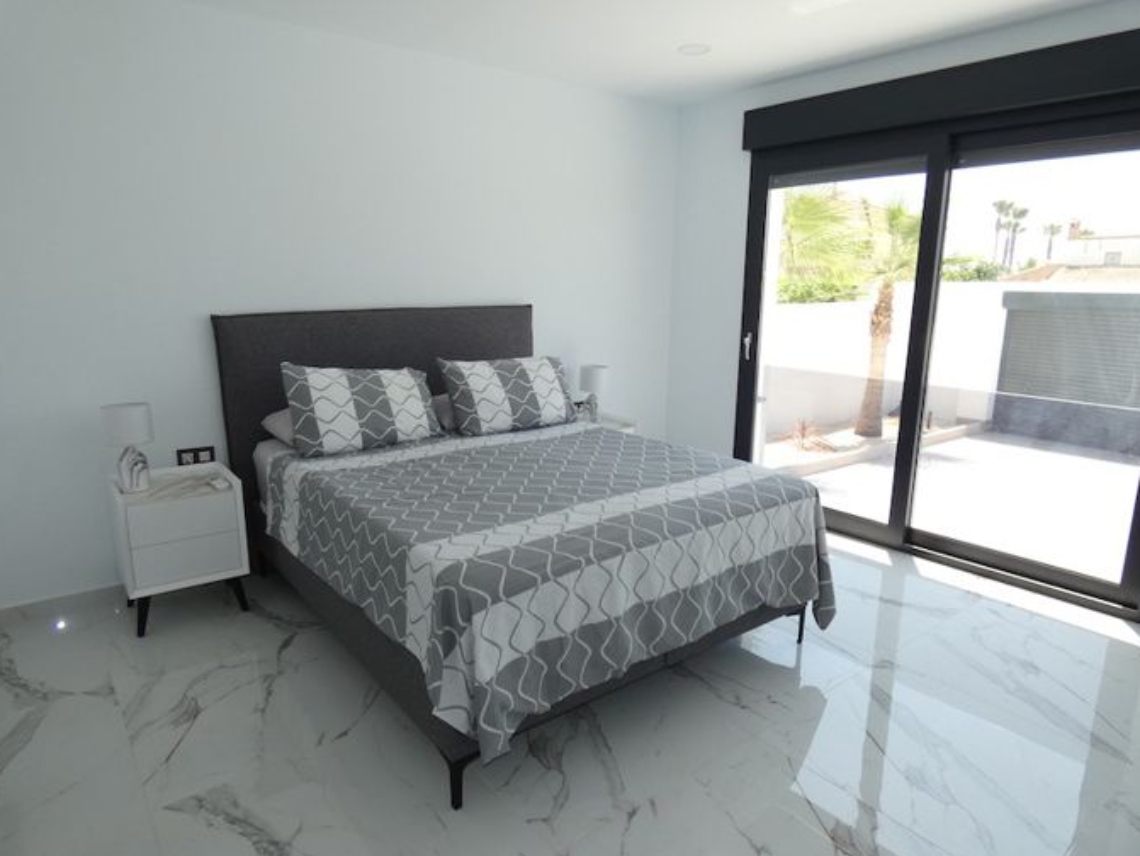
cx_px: 563
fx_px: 692
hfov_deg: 79.0
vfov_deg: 63.5
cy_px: 446
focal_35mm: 21
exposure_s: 1/320
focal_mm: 3.6
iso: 80
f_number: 2.8
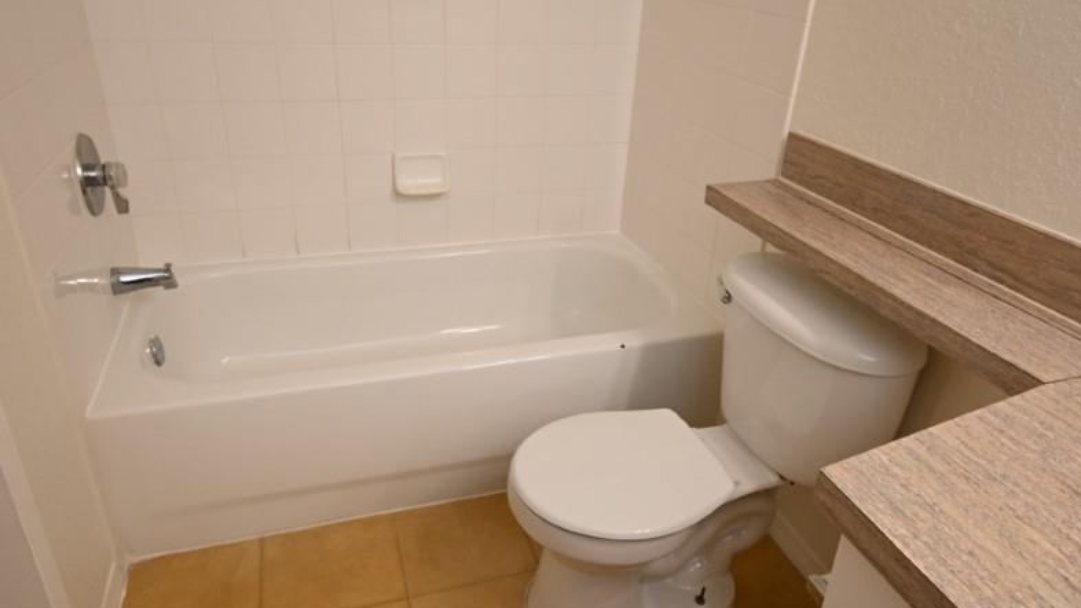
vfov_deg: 47.7
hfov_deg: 76.3
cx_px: 539
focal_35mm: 24
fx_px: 688
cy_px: 307
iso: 720
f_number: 4.5
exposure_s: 1/60
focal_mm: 10
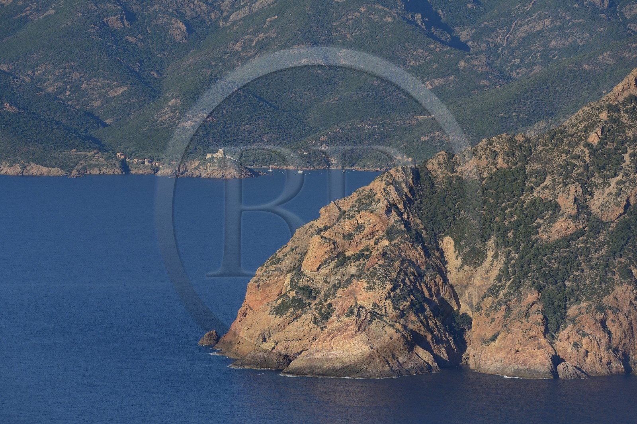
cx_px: 318
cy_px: 212
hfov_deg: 10.3
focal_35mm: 200
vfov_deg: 6.9
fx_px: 3538
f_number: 10
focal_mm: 200
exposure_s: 1/1000
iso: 400
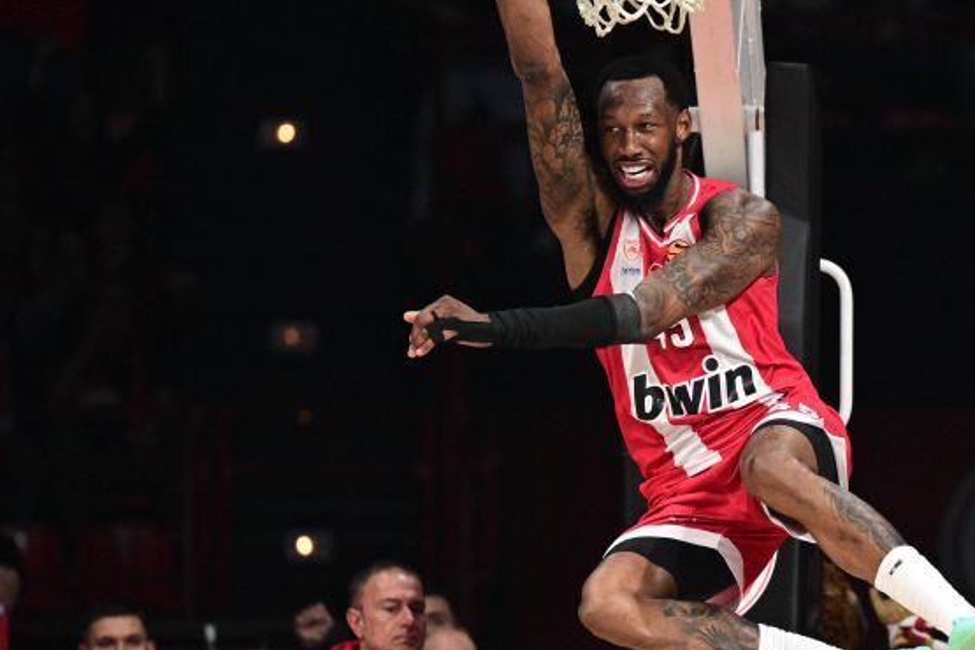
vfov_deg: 4.2
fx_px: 8964
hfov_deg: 6.2
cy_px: 277
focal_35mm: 331
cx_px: 767
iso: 2000
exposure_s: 1/1250
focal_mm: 180
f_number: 2.8
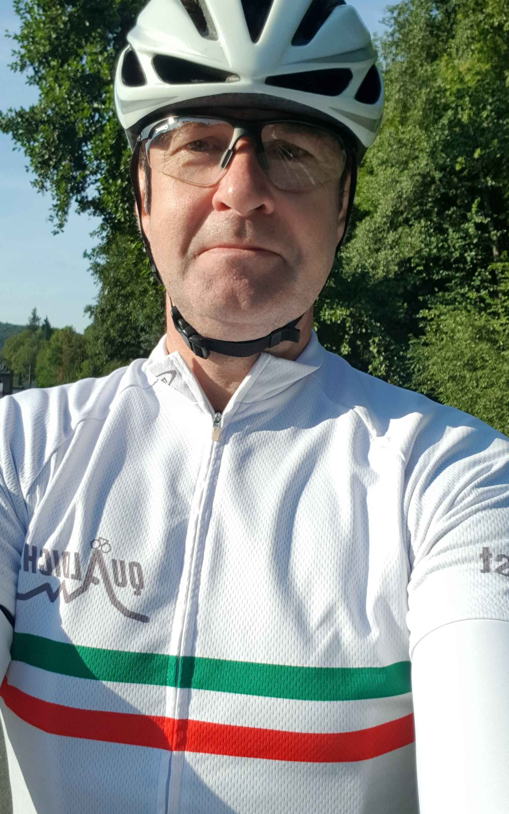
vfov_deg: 61.2
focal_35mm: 31
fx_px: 688
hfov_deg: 40.6
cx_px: 262
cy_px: 397
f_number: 1.7
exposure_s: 1/1624
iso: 40
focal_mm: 2.95
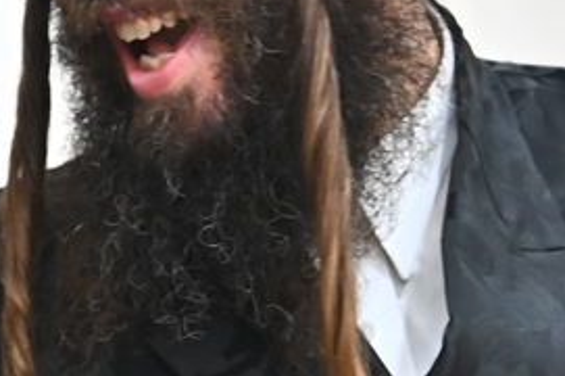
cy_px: 14
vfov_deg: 6.3
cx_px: -175
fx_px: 3402
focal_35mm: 217
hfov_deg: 9.3
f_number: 3.5
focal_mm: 42
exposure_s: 1/200
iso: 2500
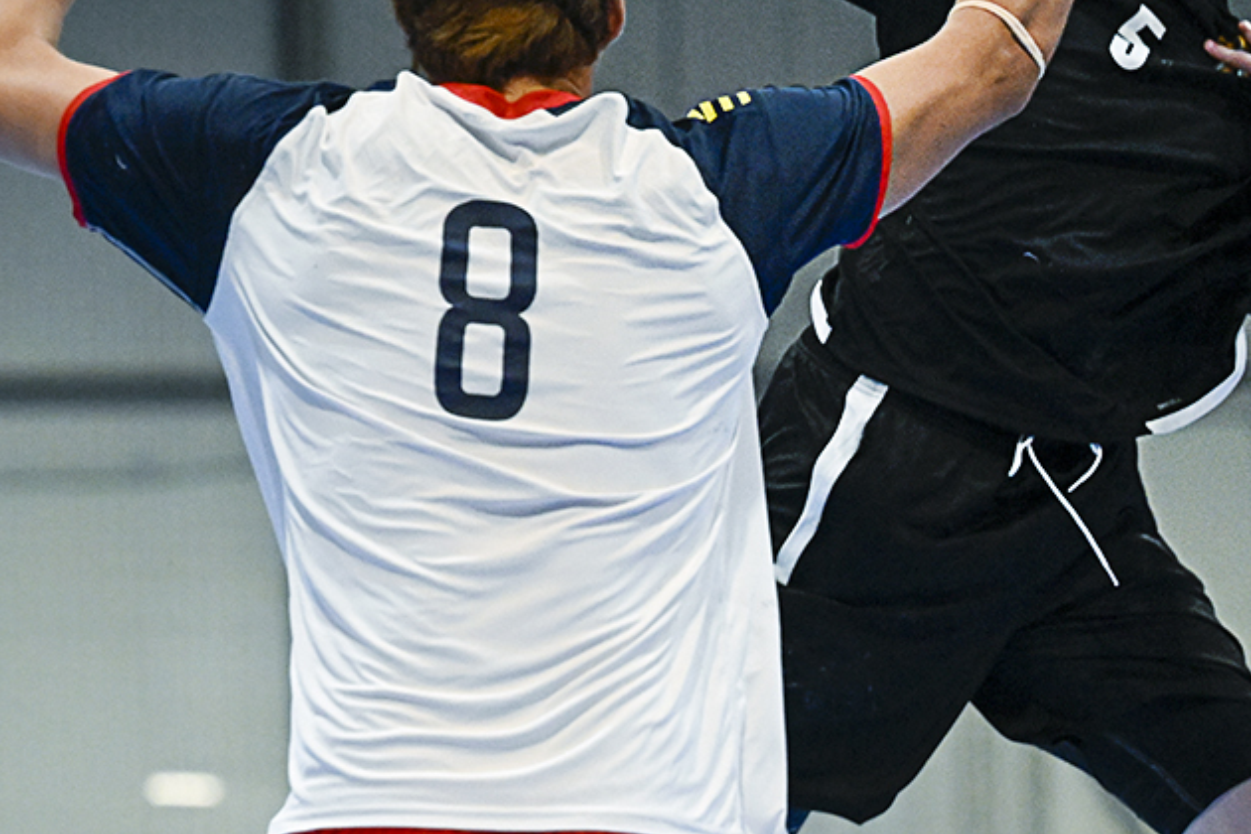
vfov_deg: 4.9
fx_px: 9764
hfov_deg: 7.3
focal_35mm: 281
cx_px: 1179
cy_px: 414
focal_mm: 125
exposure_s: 1/1250
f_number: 3.5
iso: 5000
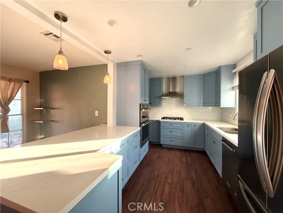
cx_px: 142
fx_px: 114
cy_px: 106
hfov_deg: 102.1
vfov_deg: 85.7
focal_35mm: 14
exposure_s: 1/120
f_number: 2.2
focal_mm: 2.22
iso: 320
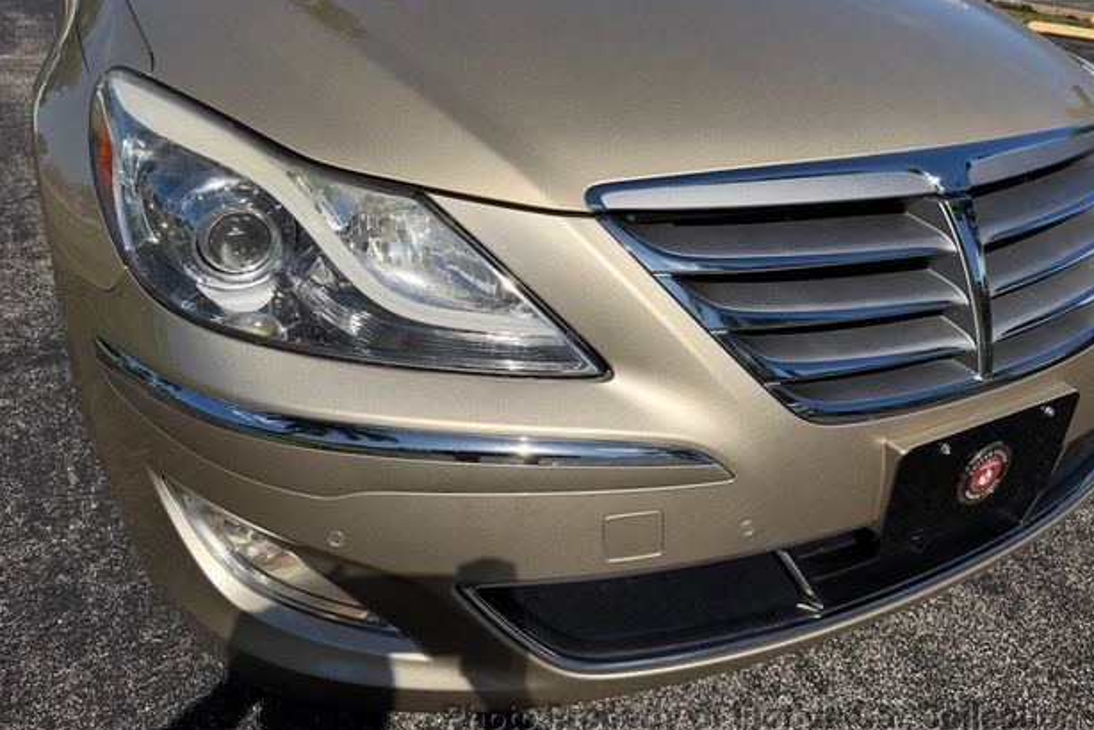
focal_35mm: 26
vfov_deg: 49.5
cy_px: 328
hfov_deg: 69.3
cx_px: 567
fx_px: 790
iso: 100
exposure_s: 1/11905
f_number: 1.78
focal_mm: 6.76
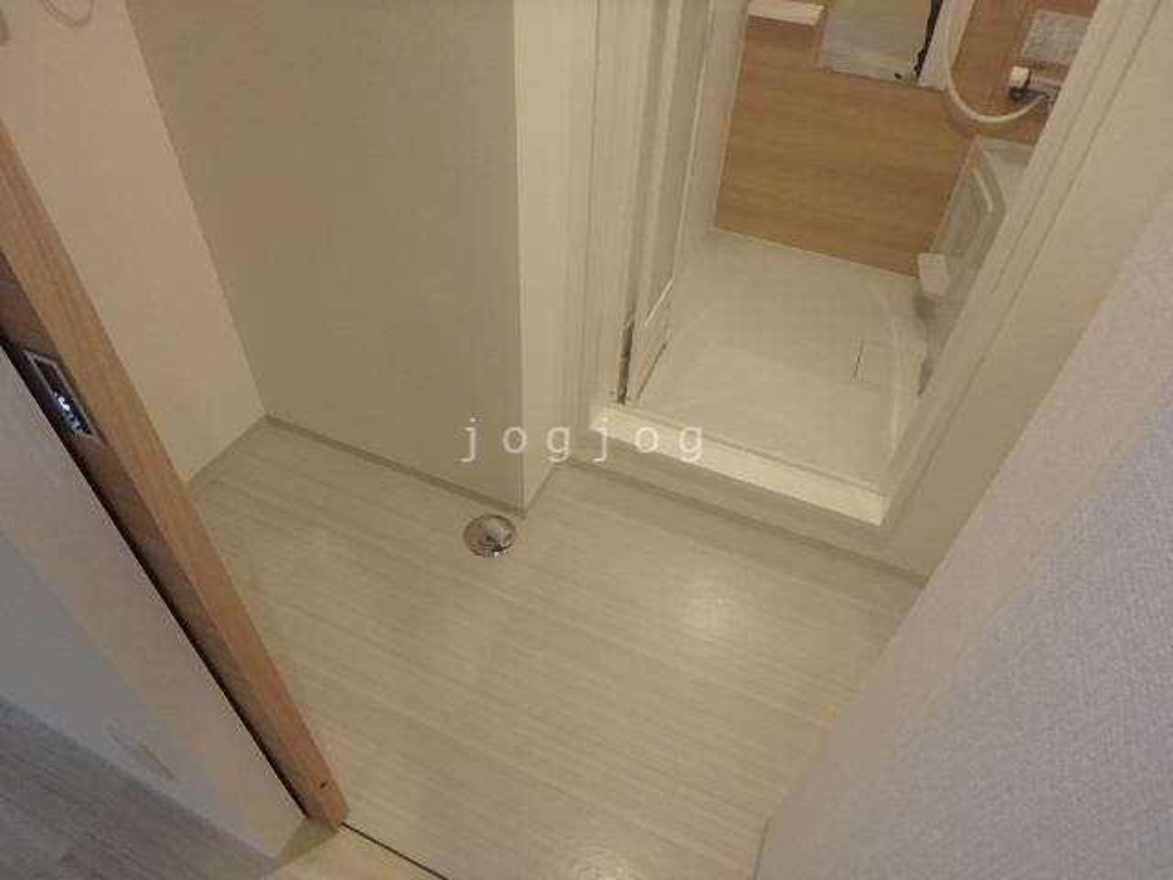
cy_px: 440
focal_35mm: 21
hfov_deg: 79.0
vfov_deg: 63.4
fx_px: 712
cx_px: 586
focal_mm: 3.7
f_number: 3.5
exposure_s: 1/30
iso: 320
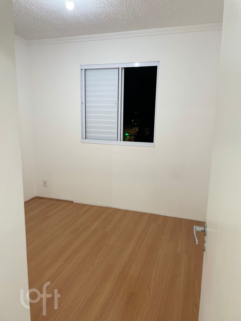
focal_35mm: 26
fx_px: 241
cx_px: 120
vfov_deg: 67.3
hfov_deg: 53.1
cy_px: 160
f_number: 1.6
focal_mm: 4.2
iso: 80
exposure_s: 1/60
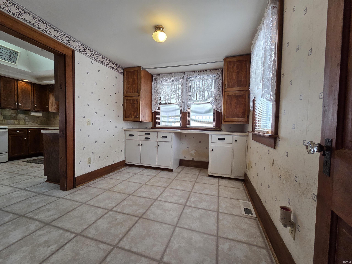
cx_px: 176
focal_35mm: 13
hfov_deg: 106.2
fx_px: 132
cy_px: 132
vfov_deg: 89.9
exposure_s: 1/120
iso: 160
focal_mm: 2.2
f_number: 2.2
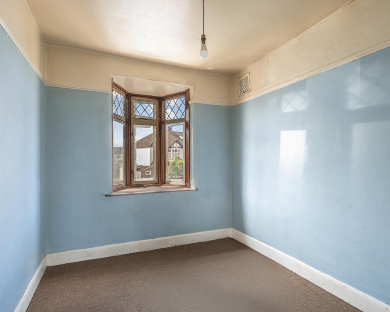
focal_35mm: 19
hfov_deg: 83.3
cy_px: 157
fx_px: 219
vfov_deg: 70.8
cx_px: 194
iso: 200
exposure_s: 1
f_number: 16
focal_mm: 16
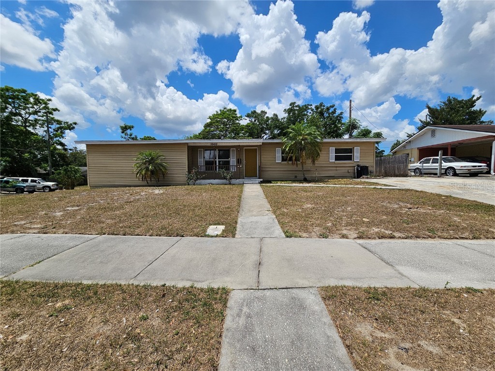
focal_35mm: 13
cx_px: 248
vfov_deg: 89.9
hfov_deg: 106.2
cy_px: 186
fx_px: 186
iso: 50
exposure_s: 1/4756
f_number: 2.2
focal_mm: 2.2
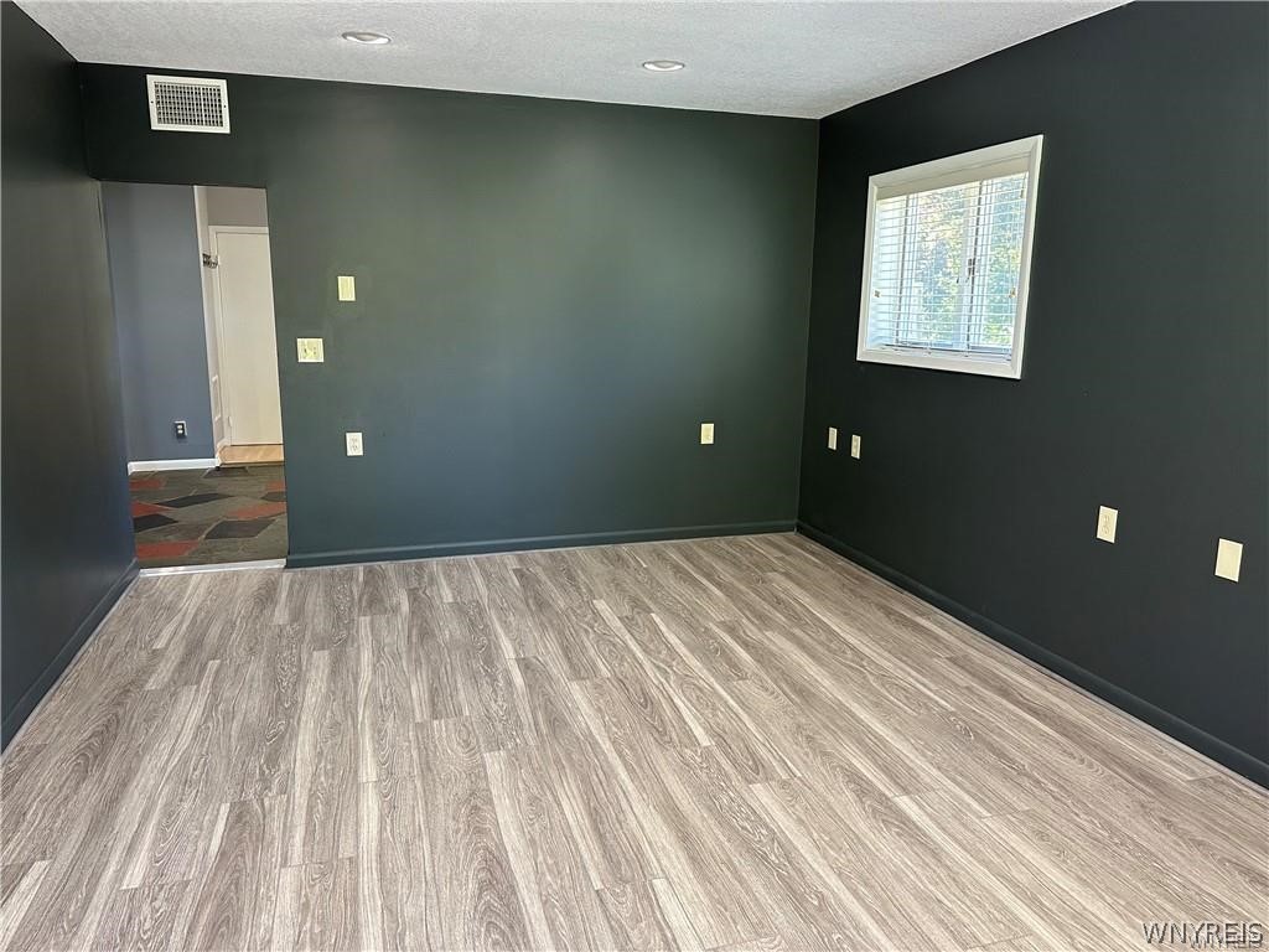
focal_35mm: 24
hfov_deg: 71.6
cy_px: 476
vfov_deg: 56.8
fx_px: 880
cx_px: 634
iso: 200
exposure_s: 1/60
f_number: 1.78
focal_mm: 6.86
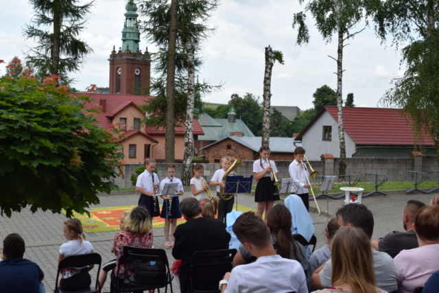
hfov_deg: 37.8
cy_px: 146
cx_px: 220
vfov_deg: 25.8
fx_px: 640
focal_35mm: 52
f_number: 8
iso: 200
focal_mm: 35
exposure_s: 1/250
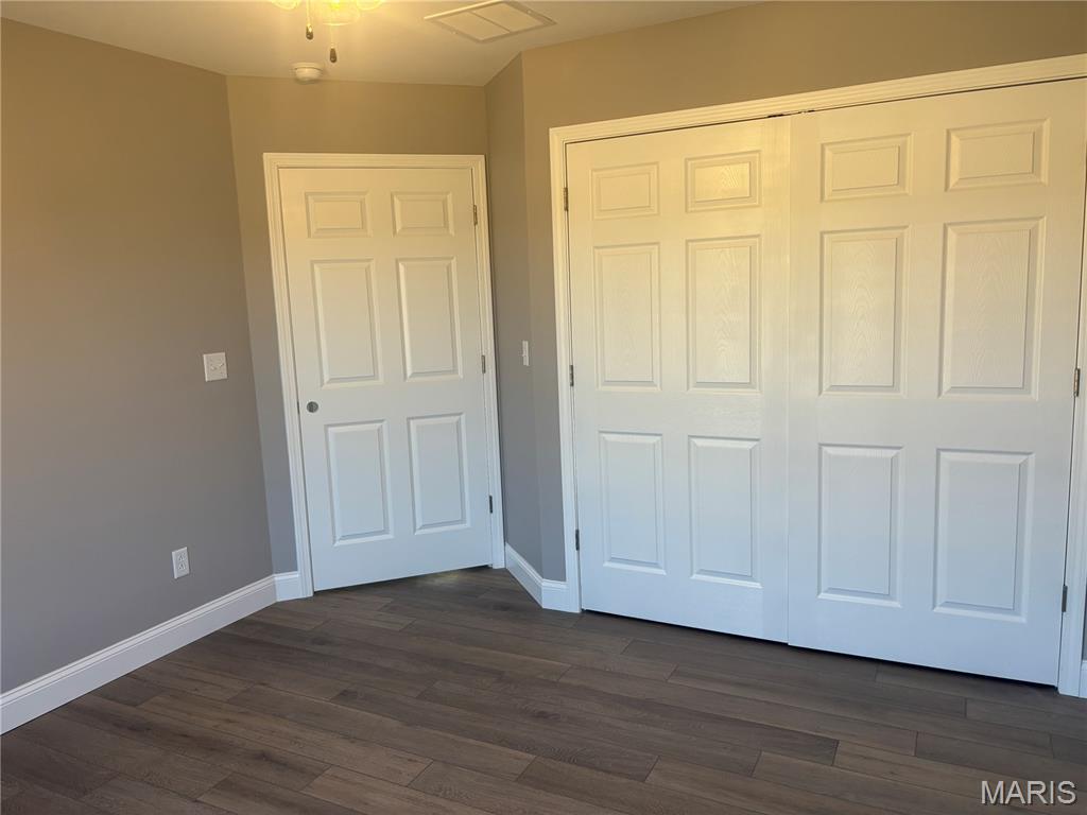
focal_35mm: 26
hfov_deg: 67.3
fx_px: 816
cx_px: 544
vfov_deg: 53.1
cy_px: 408
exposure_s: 1/120
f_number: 1.6
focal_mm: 5.96
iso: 100
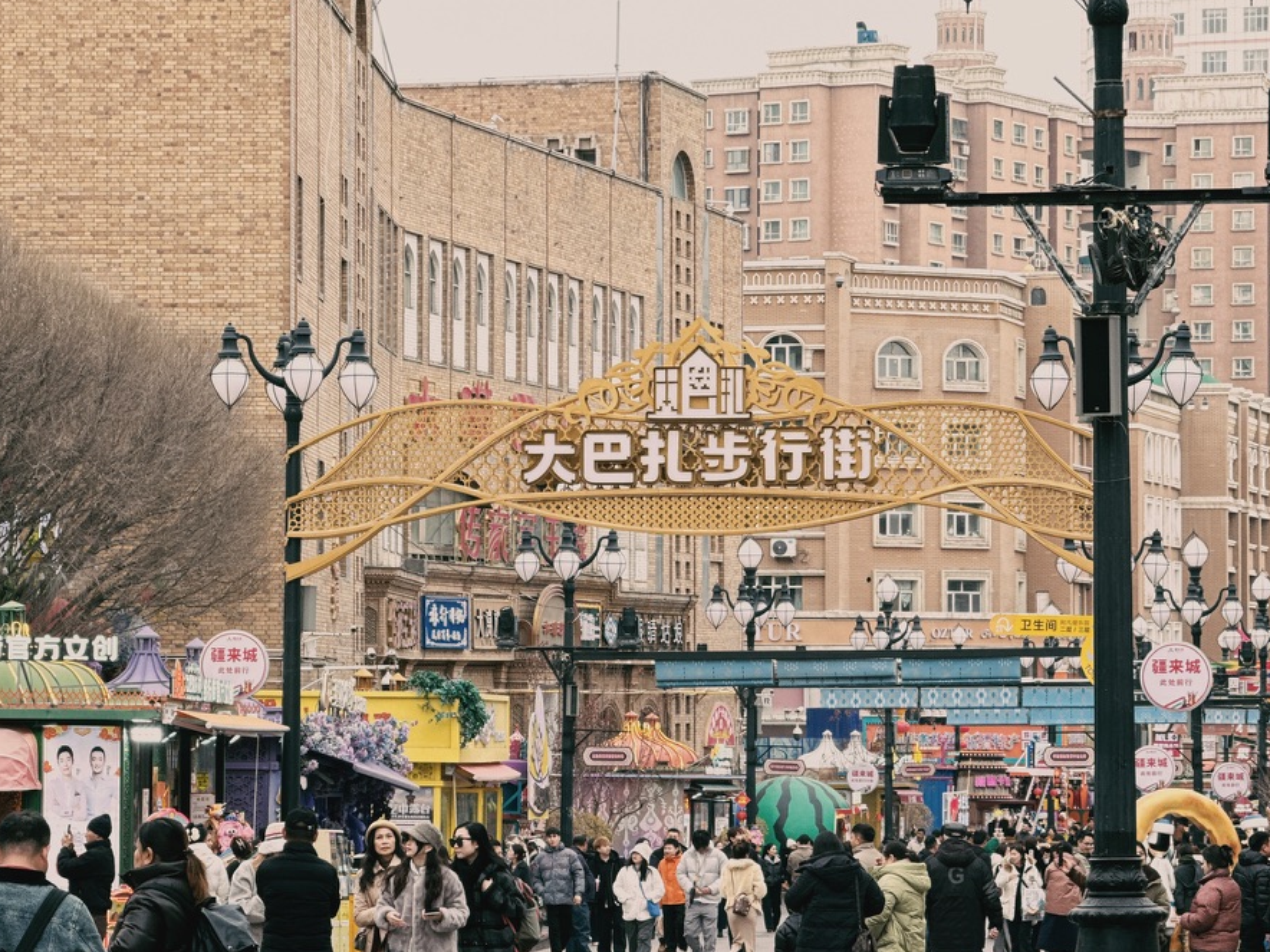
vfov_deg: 10.7
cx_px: 570
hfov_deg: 14.2
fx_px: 5100
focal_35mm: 139
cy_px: 505
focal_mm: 15.66
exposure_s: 1/175
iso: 64
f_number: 2.8
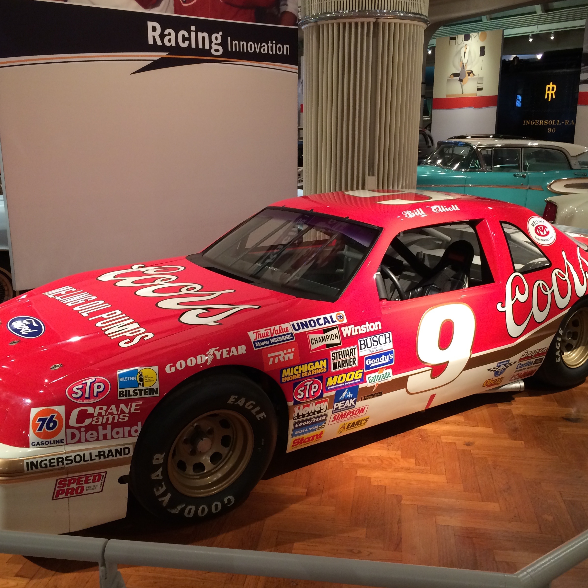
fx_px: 692
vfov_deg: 46.0
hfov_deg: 46.0
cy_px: 295
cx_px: 298
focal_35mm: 36
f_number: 2.2
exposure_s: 1/30
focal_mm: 4.12
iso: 125
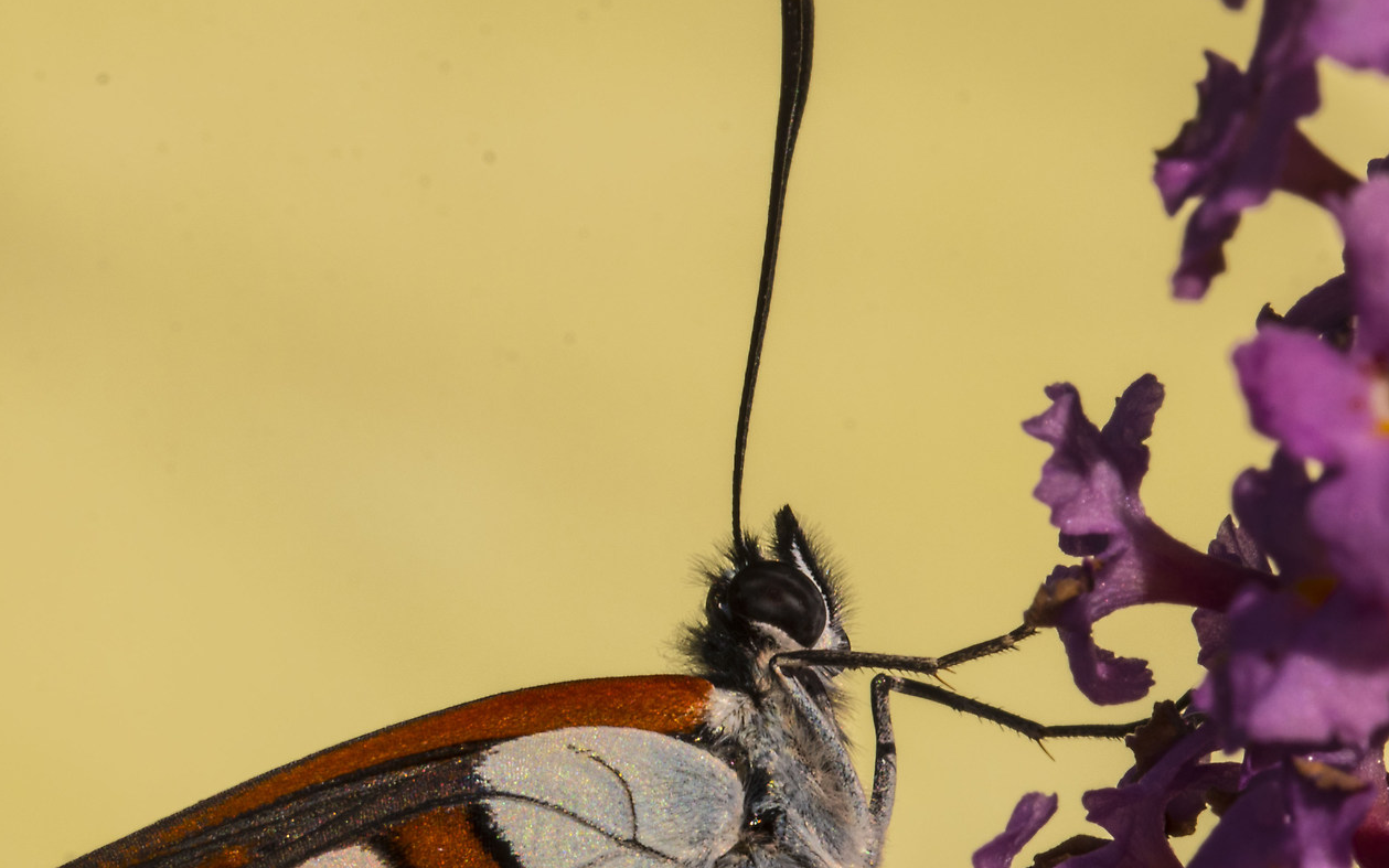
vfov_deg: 4.3
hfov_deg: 6.9
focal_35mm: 306
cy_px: 780
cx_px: 472
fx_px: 11583
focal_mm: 105
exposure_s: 1/80
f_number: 32
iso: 100
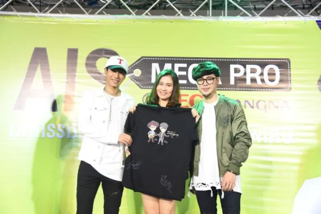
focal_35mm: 38
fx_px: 339
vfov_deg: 35.1
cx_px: 160
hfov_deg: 50.7
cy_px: 107
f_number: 4
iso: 1600
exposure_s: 1/200
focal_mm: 38
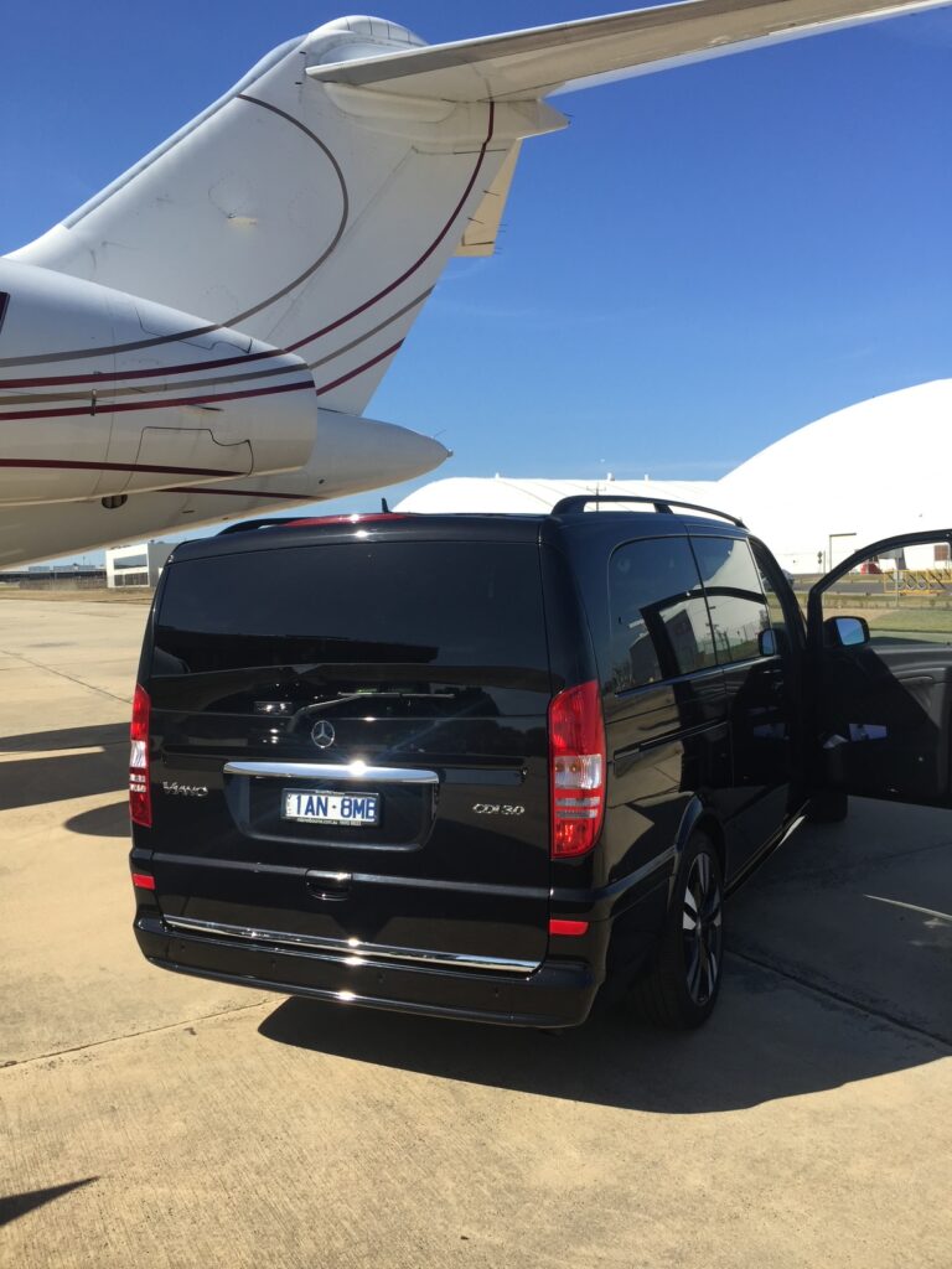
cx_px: 476
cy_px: 634
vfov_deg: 61.7
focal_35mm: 29
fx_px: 1063
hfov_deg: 48.2
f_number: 2.2
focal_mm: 4.15
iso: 32
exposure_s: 1/1721
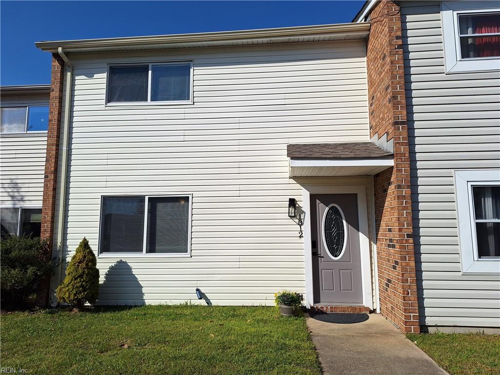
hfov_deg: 73.9
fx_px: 332
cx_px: 250
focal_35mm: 23
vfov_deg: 58.9
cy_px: 188
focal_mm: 5.54
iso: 40
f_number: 1.8
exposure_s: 1/4878
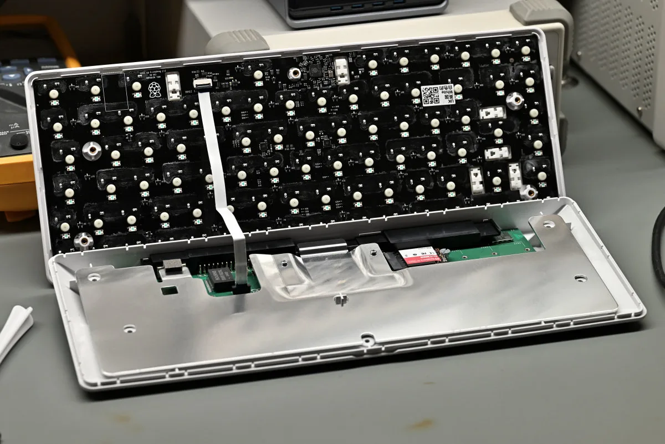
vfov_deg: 13.1
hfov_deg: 19.4
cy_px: 222
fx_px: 1940
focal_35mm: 105
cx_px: 332
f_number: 9
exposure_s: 1/50
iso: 640
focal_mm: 105
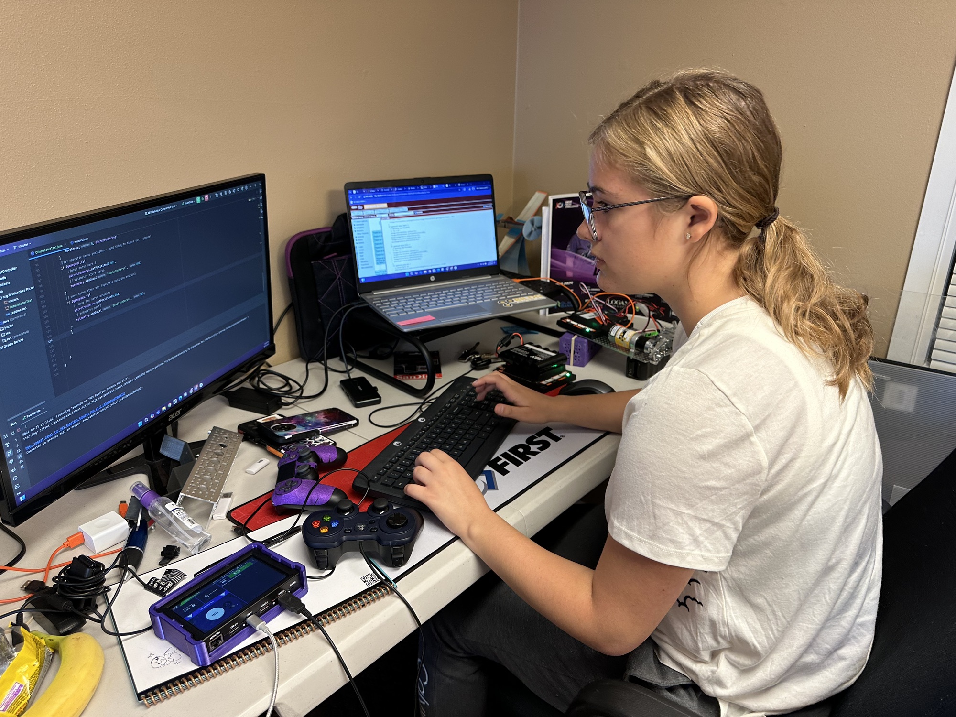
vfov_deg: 56.8
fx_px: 663
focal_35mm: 24
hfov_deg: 71.6
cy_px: 358
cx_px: 478
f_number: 1.78
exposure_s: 1/60
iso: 125
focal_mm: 6.86
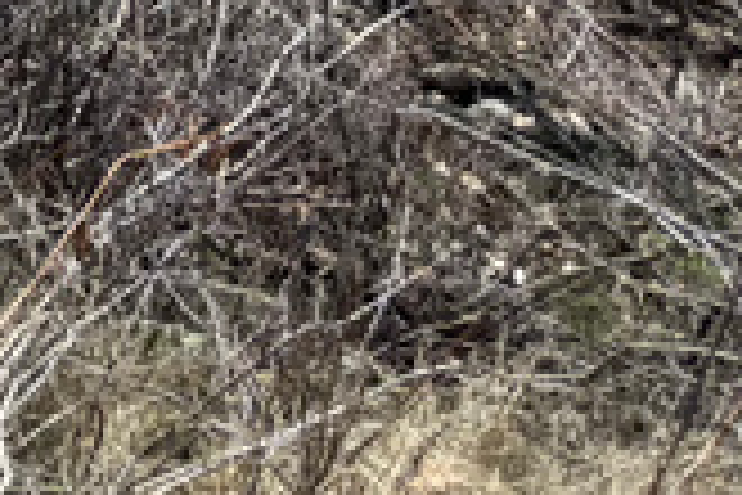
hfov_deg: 10.7
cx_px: -1187
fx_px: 3194
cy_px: -814
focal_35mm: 155
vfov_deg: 8.0
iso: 80
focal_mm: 6.76
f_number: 1.78
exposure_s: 1/2801
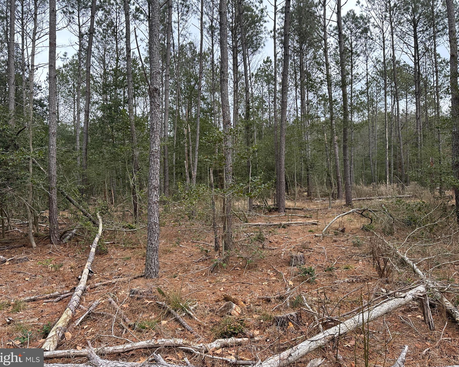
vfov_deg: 54.9
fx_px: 353
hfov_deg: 66.0
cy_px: 178
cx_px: 236
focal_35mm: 26
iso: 80
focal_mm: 6.86
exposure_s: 1/650
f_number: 1.78
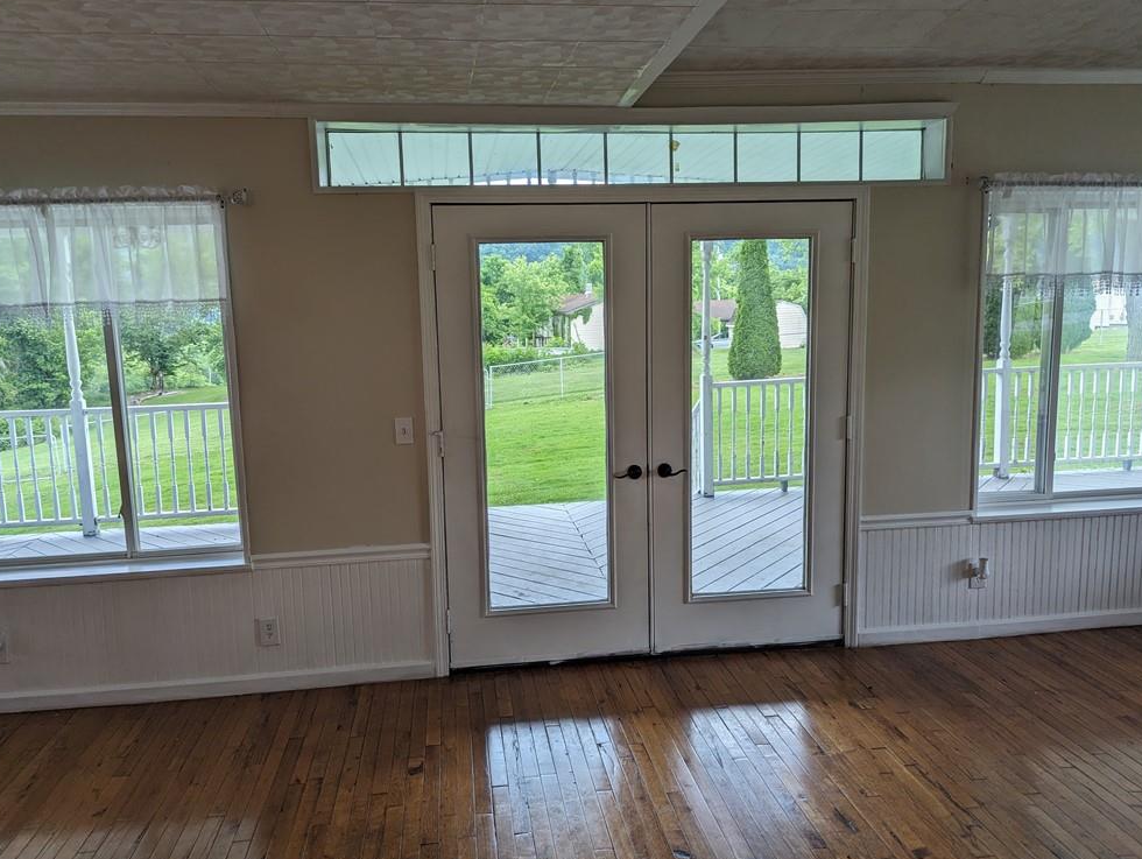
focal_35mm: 25
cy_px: 429
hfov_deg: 69.3
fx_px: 826
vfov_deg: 55.0
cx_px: 558
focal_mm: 6.81
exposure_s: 1/235
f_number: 1.85
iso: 41
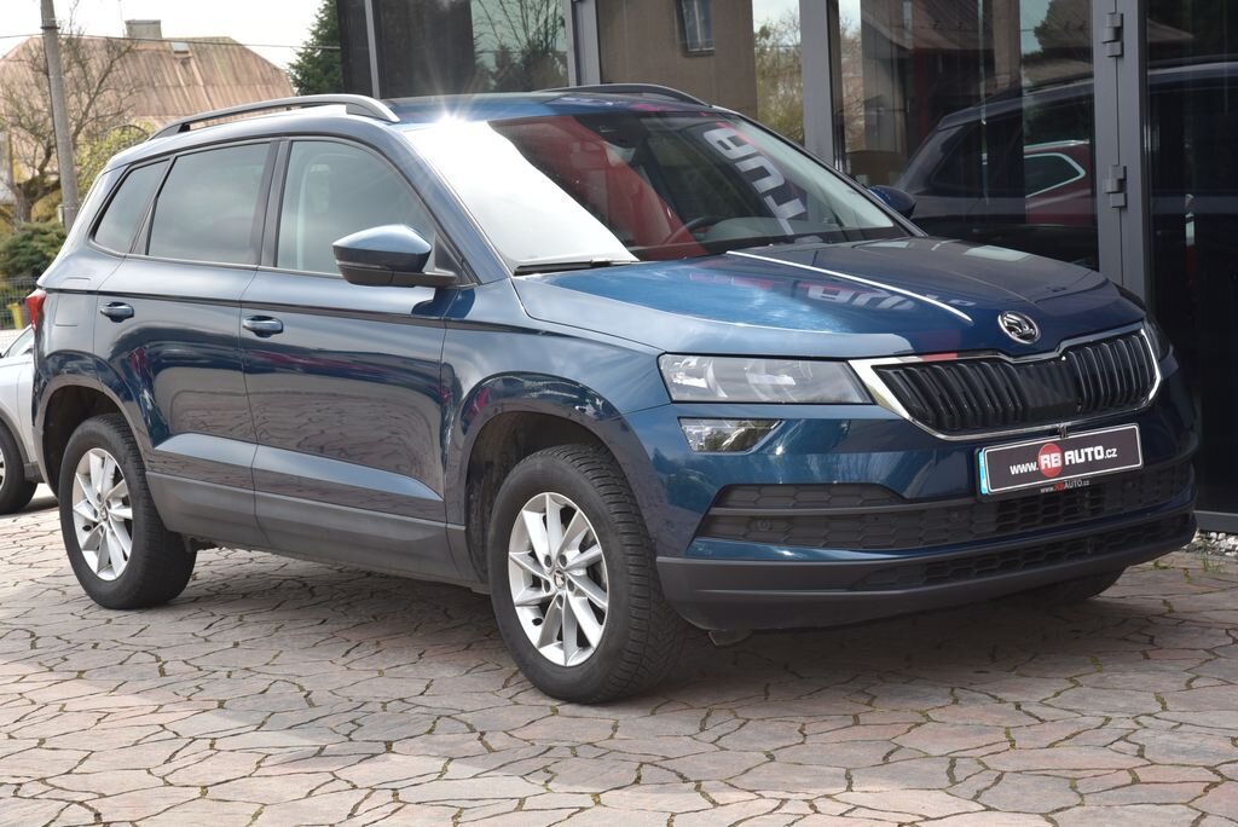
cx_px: 619
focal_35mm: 75
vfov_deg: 18.2
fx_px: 2581
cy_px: 414
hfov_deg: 27.0
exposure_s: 1/200
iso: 500
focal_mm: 75
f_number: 11
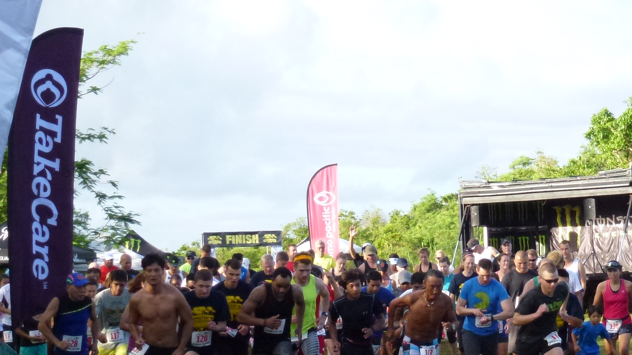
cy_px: 326
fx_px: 1609
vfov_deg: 12.5
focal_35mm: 96
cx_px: 424
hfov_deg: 22.1
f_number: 4.4
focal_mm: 10.1
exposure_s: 1/500
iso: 400
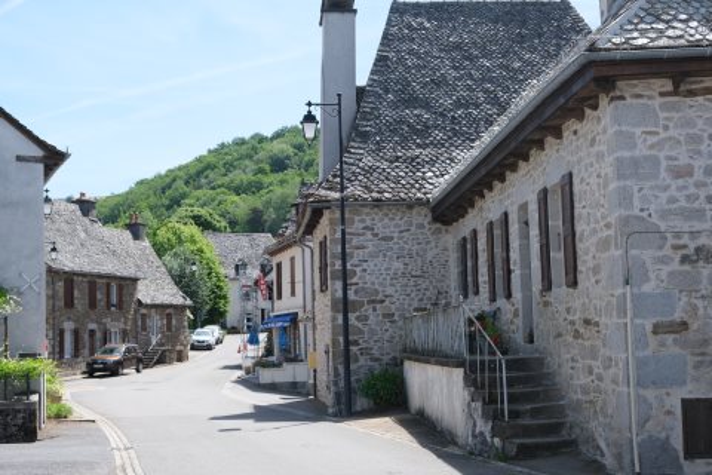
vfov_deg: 25.1
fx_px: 1068
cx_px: 356
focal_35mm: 54
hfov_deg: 36.9
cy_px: 238
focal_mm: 35.8
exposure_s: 1/480
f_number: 5.6
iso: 320
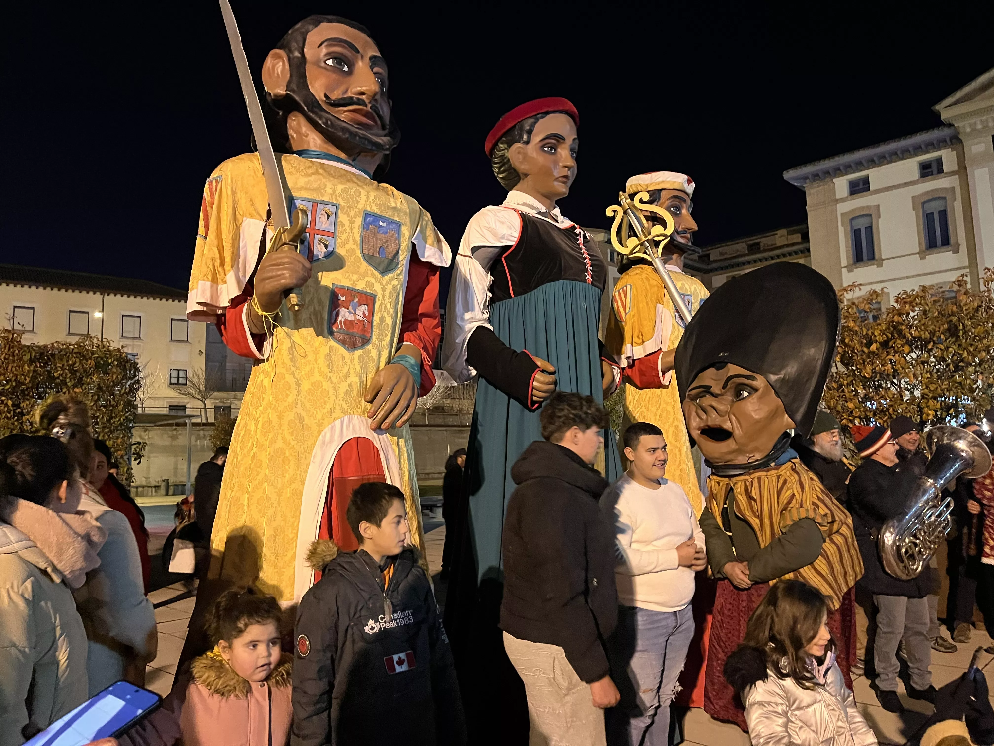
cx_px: 497
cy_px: 373
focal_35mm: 26
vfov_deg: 53.1
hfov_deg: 67.3
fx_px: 747
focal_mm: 5.1
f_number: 1.6
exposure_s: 1/25
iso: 800
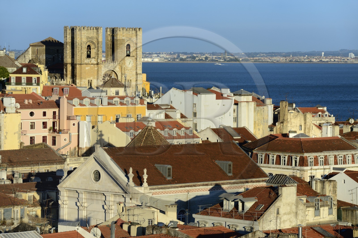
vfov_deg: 8.6
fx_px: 1590
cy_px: 119
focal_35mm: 160
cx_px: 179
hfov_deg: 12.8
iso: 200
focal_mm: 160
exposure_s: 1/500
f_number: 8
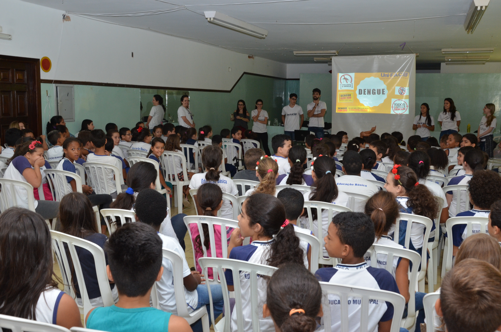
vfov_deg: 35.3
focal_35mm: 38
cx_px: 250
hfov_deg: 51.4
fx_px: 521
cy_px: 166
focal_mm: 25
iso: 800
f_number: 7.1
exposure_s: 1/60
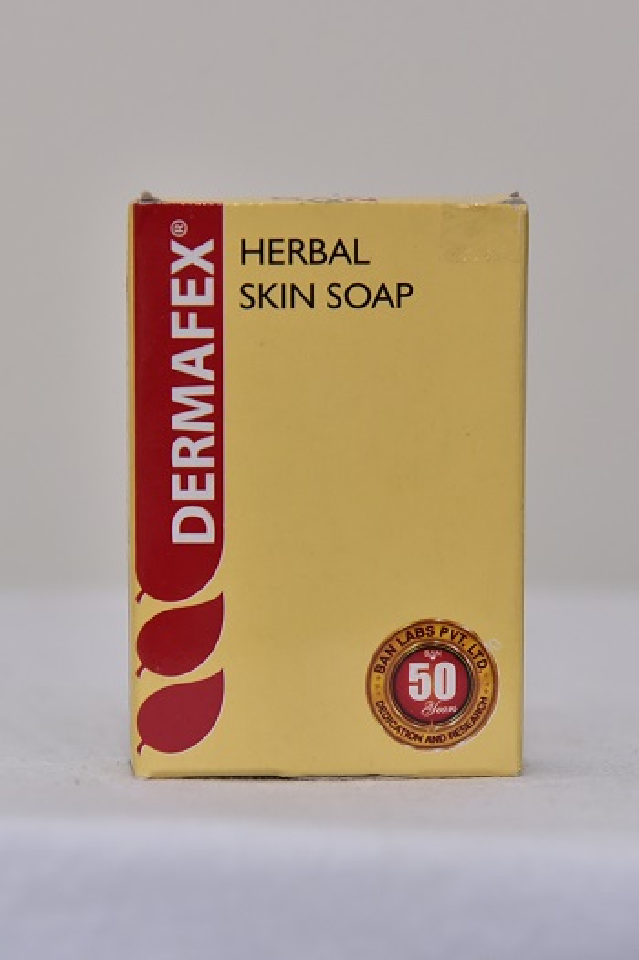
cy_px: 480
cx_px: 320
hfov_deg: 11.4
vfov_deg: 17.1
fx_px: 3199
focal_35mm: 120
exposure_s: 1/160
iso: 1600
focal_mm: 120
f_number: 5.6
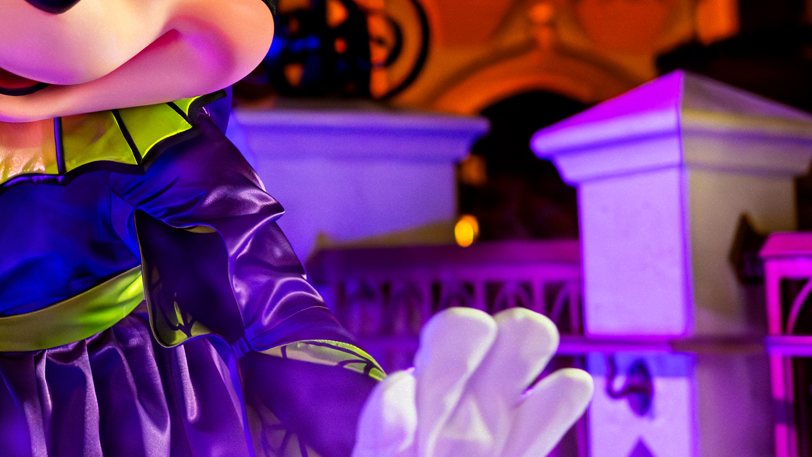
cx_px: 145
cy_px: -1
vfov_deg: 8.4
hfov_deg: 14.9
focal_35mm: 143
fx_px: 3079
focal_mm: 35
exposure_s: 1/250
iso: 3200
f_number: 2
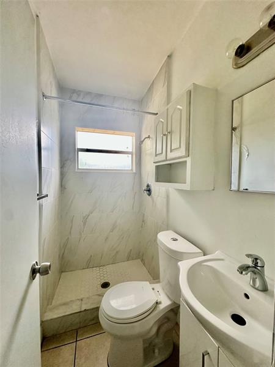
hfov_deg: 85.7
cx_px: 138
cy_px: 184
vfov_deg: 102.1
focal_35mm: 14
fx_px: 148
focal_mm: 2.22
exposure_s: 1/99
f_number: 2.2
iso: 125
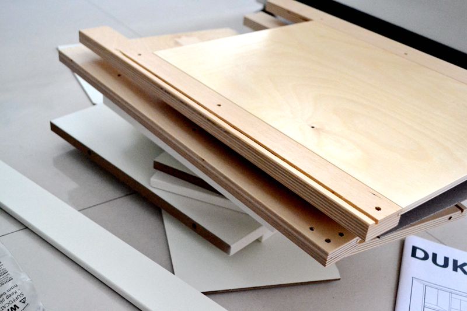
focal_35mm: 45
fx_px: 584
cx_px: 234
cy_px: 156
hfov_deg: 43.6
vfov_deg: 29.9
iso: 2200
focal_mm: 30
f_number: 4.5
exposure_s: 1/60
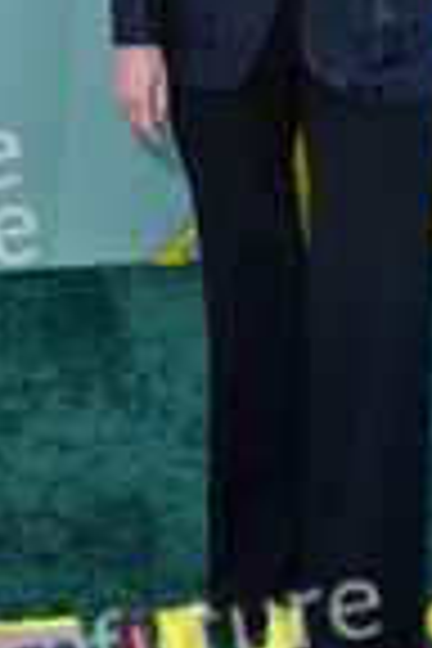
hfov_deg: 11.2
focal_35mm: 122
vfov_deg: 16.5
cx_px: 299
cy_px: 14
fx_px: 2196
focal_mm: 44
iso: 400
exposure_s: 1/250
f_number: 6.3
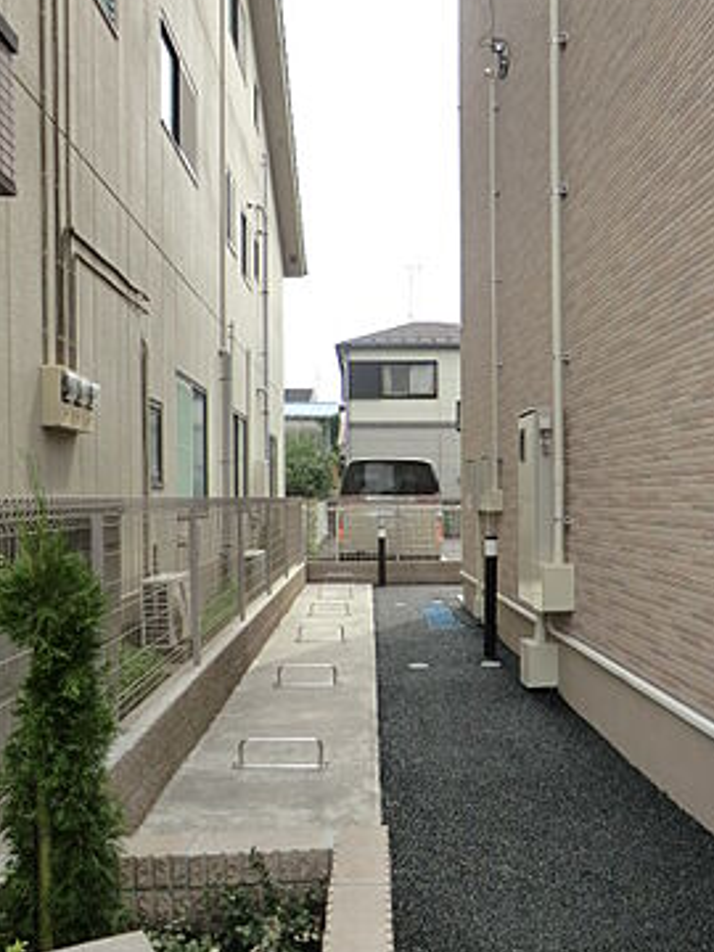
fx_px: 880
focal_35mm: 32
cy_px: 508
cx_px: 407
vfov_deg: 56.8
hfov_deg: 44.0
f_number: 3.2
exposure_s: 1/500
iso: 80
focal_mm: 4.3
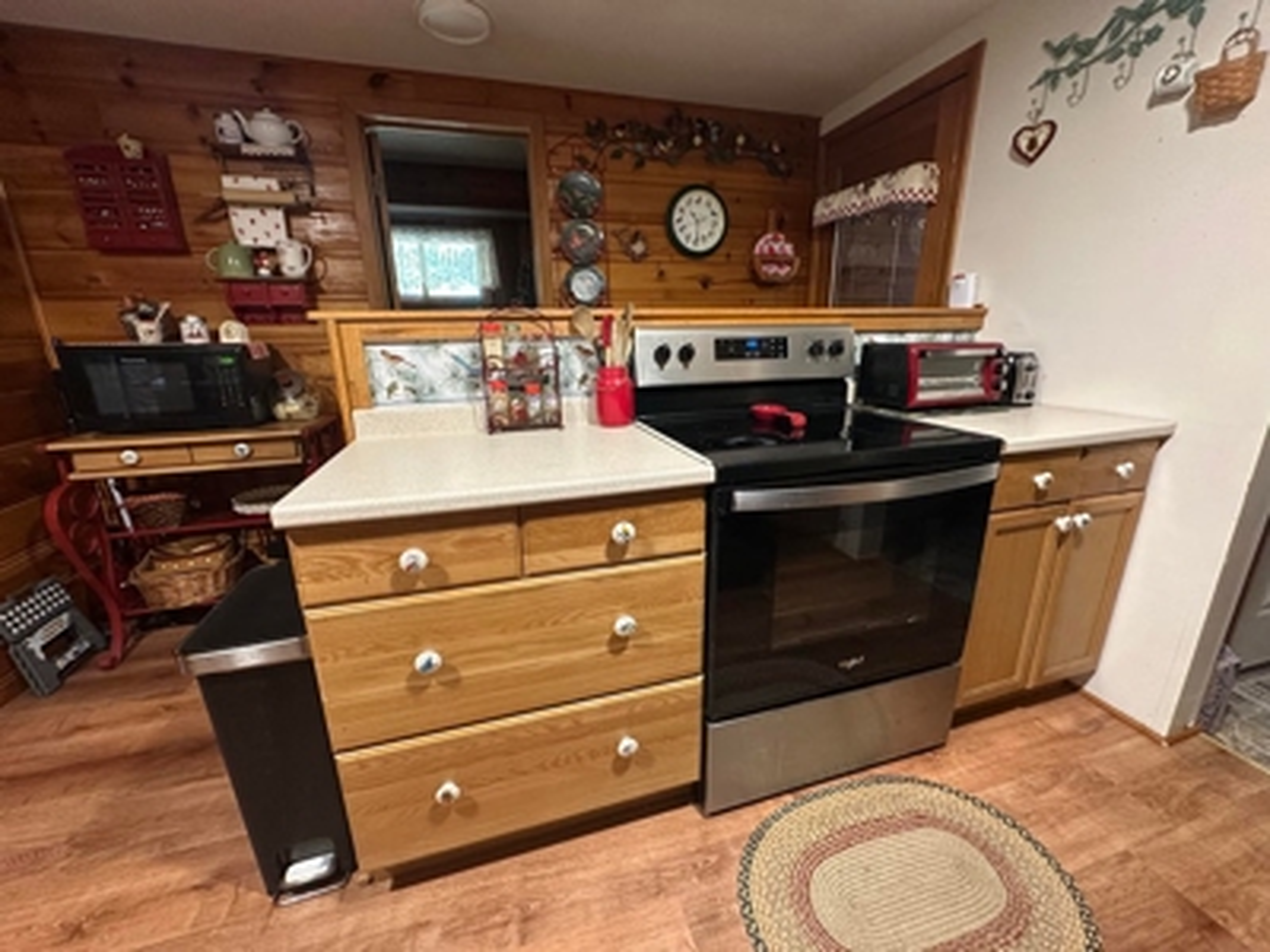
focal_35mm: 14
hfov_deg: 102.1
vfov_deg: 85.7
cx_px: 635
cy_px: 476
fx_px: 514
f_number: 2.2
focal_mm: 2.22
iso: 500
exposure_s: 1/60
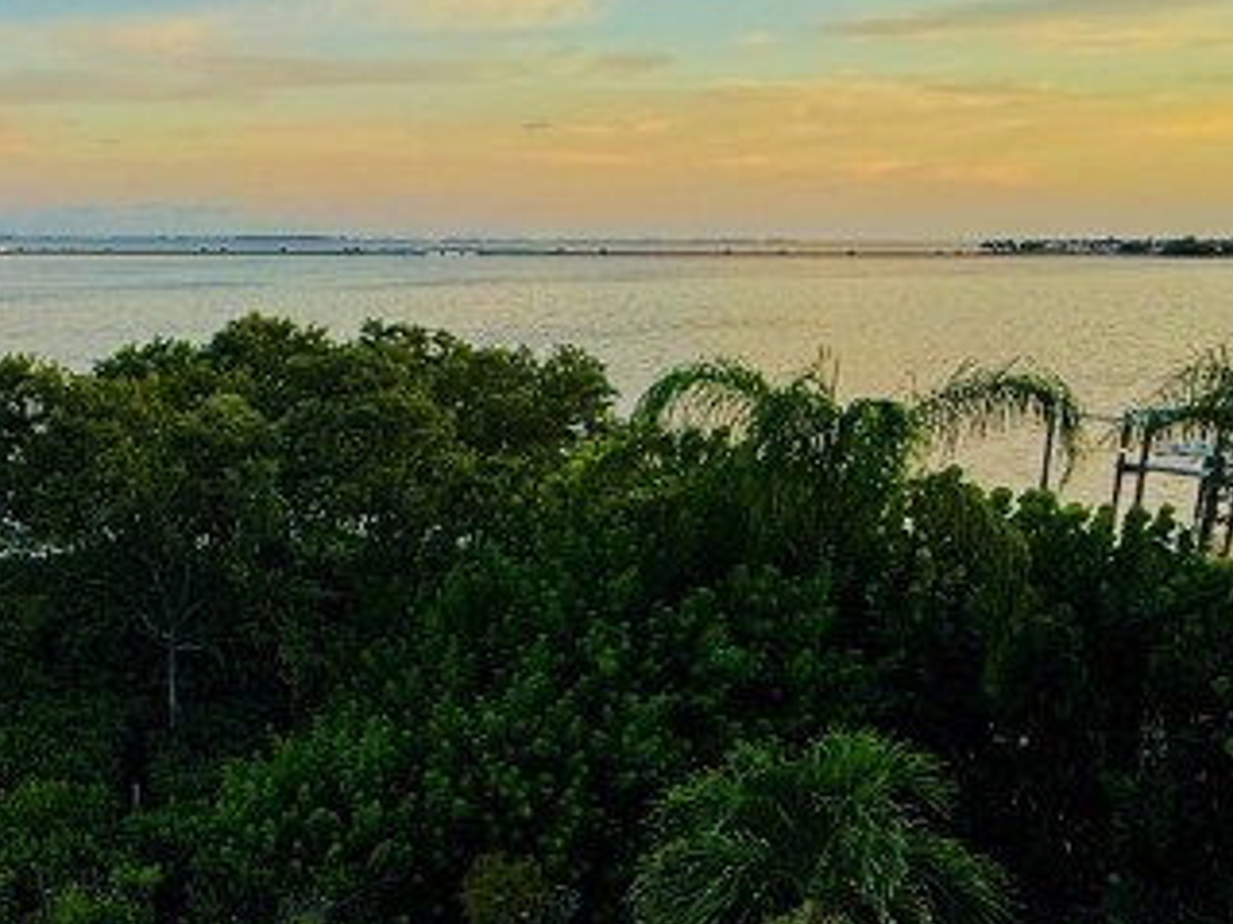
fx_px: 1602
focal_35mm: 45
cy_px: 568
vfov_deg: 32.0
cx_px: -158
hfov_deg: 35.3
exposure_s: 1/99
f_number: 2.2
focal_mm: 2.22
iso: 80
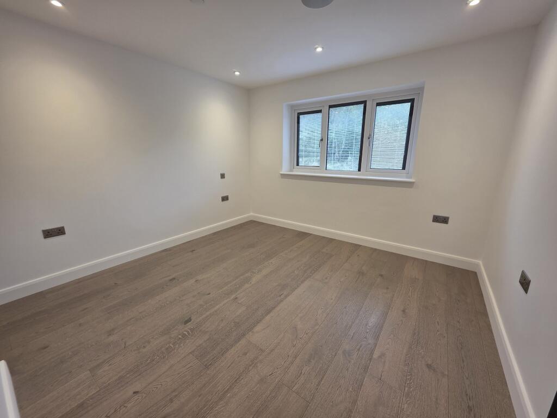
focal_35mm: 13
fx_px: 209
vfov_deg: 89.9
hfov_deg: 106.2
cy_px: 209
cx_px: 278
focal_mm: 2.2
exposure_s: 1/100
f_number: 1.9
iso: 125
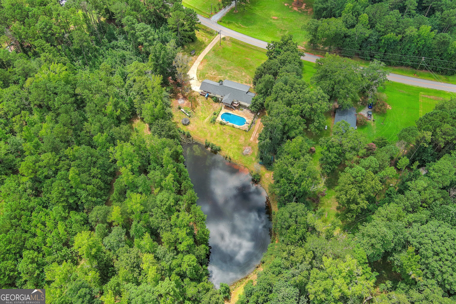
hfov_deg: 63.7
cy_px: 152
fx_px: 367
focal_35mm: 29
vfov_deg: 45.0
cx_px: 228
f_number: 2.8
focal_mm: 10.57
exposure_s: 1/670
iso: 100
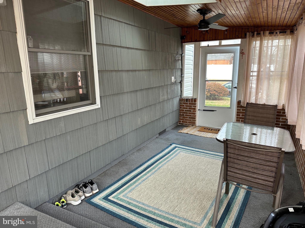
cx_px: 152
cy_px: 114
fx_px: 211
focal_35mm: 24
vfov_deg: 56.8
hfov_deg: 71.6
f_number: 1.78
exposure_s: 1/121
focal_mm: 6.86
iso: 125
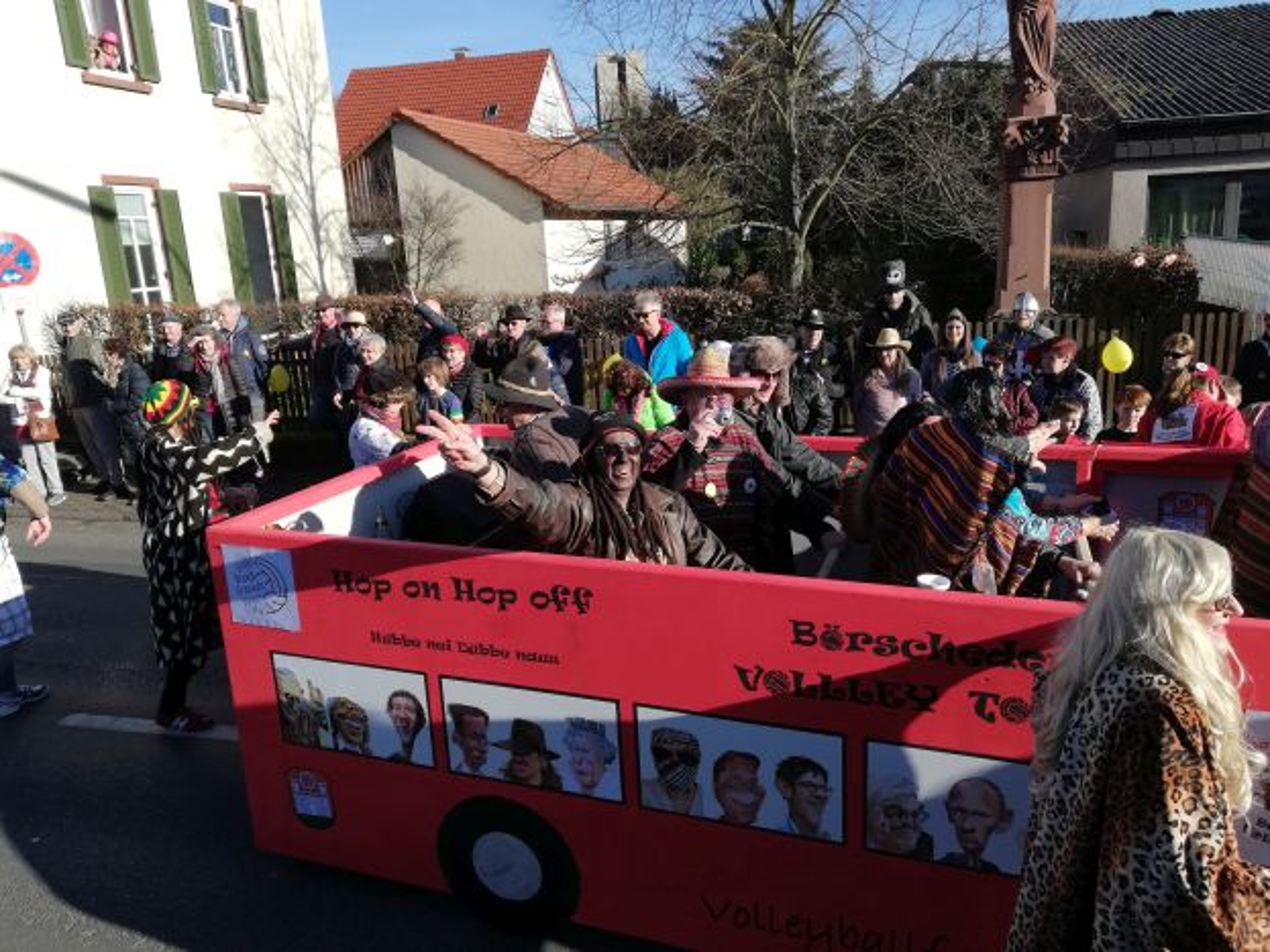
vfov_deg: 51.3
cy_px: 476
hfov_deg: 65.3
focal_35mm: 27
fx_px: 990
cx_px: 635
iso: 50
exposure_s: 1/761
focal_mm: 3.81
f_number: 2.2
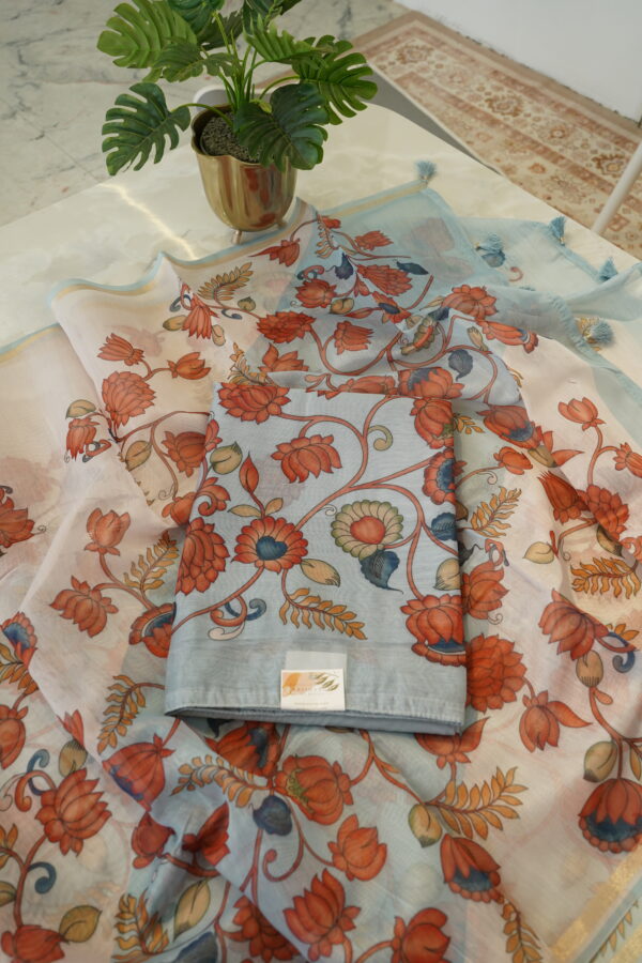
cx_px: 321
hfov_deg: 45.0
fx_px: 776
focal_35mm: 29
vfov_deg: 63.7
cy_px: 482
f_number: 6.3
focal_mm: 29
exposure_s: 1/100
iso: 1000
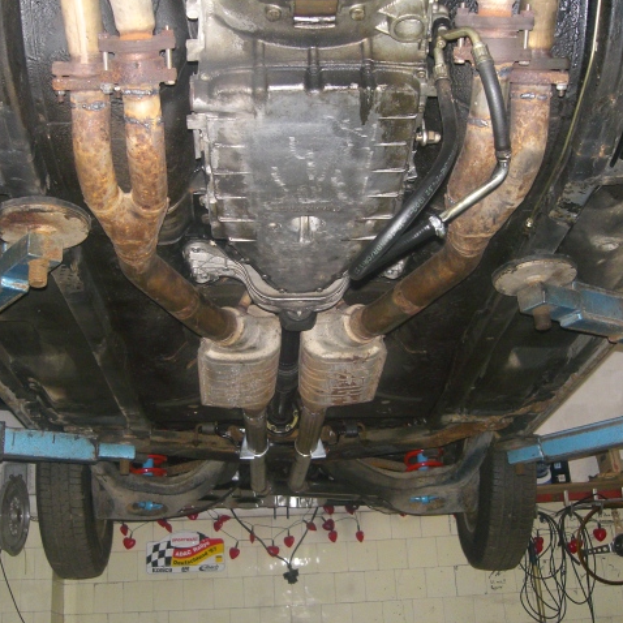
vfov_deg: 37.6
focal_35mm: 45
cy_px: 312
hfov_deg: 37.5
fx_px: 916
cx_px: 292
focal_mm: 6.3
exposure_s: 1/60
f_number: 3.1
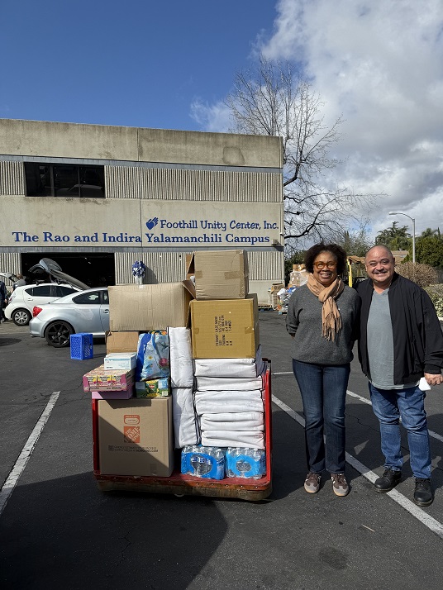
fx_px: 409
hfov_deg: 56.8
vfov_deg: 71.6
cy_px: 295
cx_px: 222
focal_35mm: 24
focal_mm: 6.76
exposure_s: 1/5319
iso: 80
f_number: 1.78
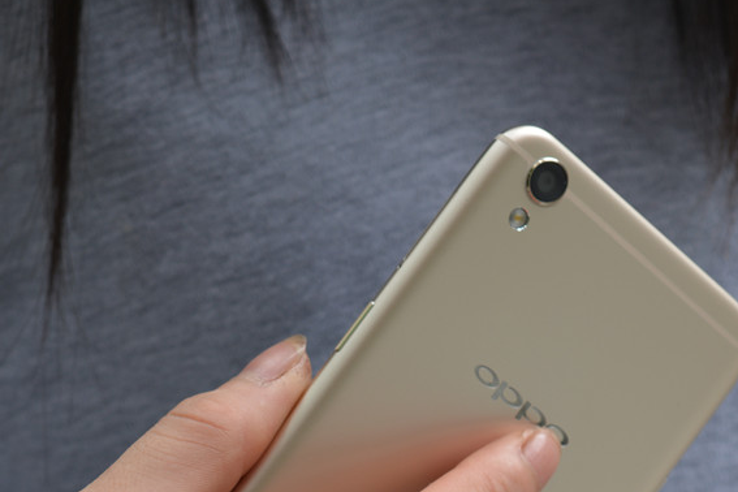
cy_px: 493
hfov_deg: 12.4
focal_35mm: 165
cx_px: 427
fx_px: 3382
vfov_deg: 8.3
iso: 100
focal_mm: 52
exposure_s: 1/100
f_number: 6.3
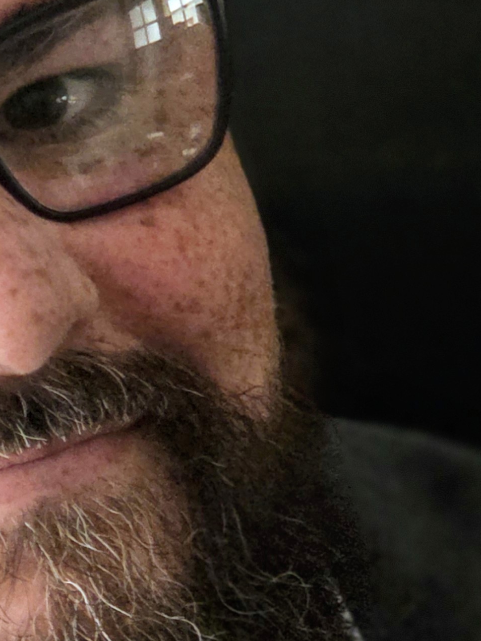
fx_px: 4020
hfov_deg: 6.8
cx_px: -184
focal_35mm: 217
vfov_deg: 9.1
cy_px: 554
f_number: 2.4
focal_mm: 7
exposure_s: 1/30
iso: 640
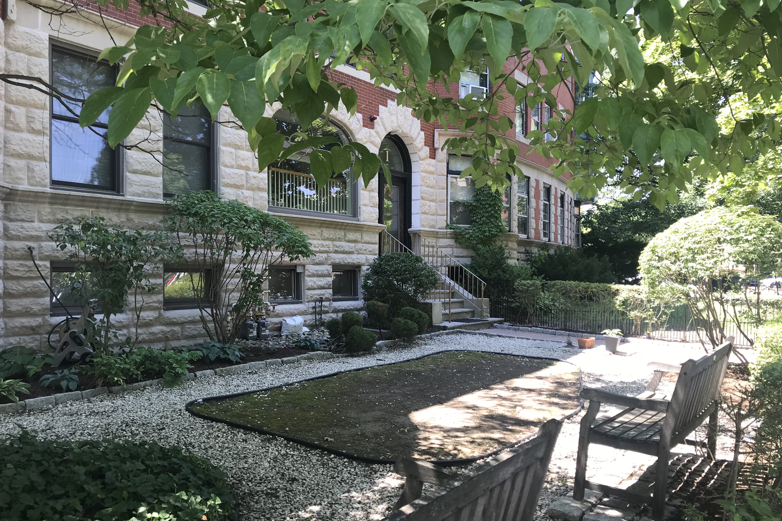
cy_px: 278
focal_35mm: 30
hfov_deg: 61.9
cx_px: 401
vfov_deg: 43.6
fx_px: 652
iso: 20
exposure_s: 1/144
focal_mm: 3.99
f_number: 1.8
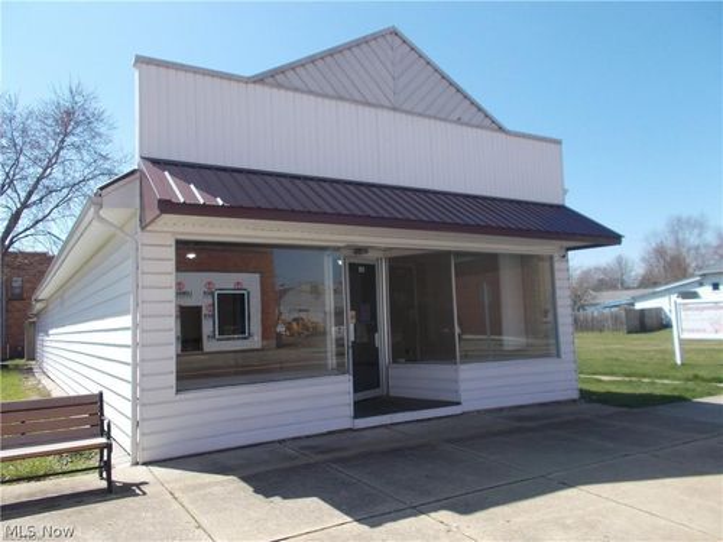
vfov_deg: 53.1
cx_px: 362
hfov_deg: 67.3
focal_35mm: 26
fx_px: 543
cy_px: 271
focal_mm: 4.6
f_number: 8
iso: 80
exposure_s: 1/100
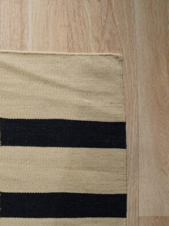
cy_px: 113
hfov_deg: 36.8
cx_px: 3
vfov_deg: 52.6
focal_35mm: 35
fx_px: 228
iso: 640
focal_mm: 16
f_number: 5
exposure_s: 1/250
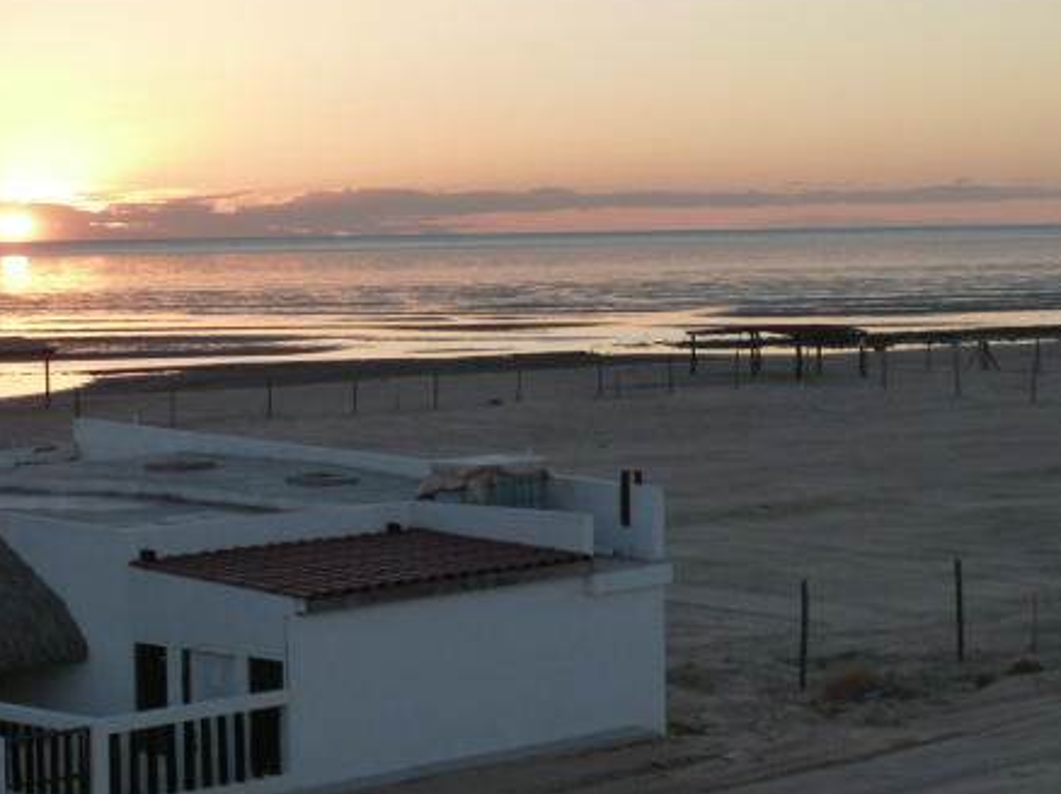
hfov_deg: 20.0
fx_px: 3002
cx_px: 380
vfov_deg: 15.1
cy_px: 390
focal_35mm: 98
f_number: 4.1
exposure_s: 1/160
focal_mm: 11
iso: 125
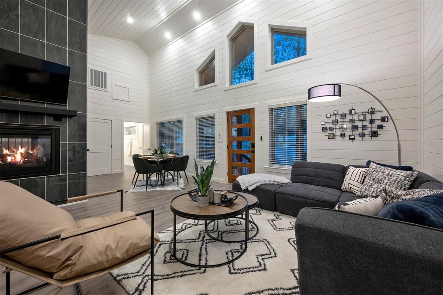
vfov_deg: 81.1
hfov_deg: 104.3
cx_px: 222
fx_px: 172
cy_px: 148
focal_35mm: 14
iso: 200
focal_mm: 14
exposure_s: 1/5
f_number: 10
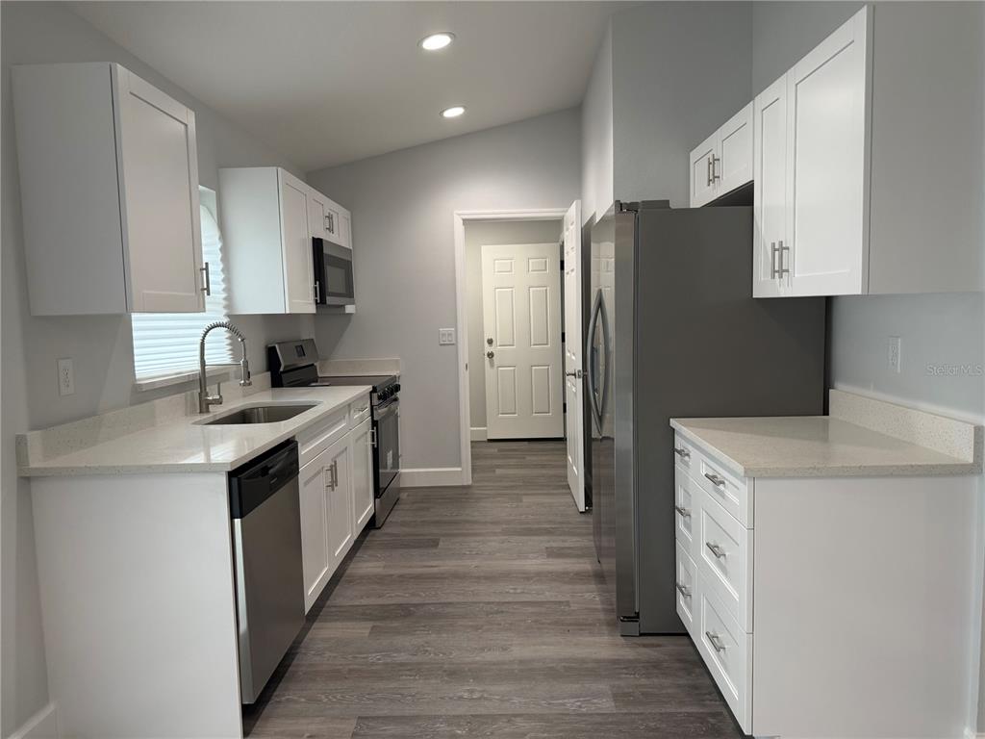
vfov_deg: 56.8
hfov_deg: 71.6
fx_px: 683
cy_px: 370
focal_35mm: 24
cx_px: 492
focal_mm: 6.76
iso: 100
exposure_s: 1/120
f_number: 1.78
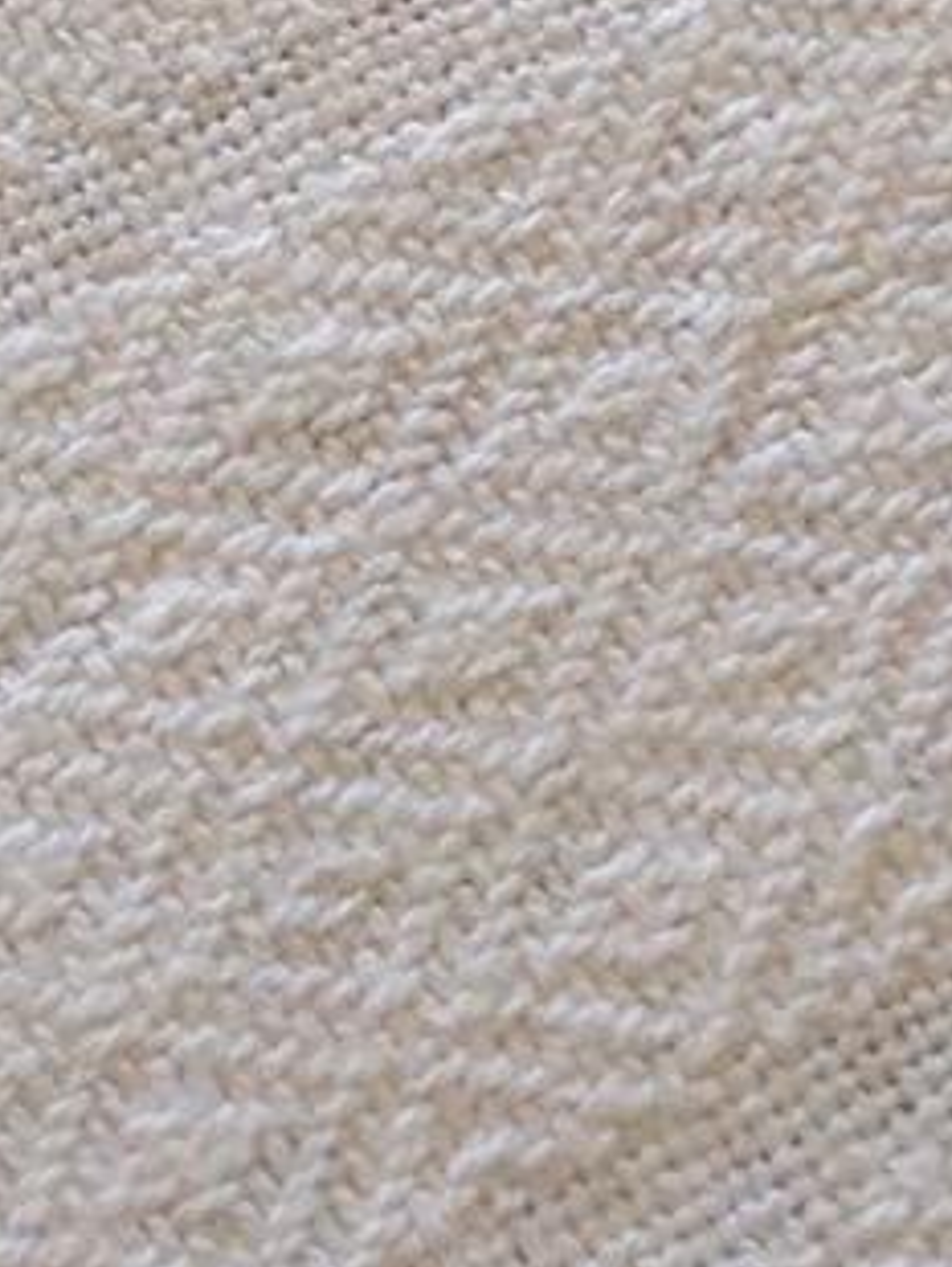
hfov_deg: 6.8
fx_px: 7983
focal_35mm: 218
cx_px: 576
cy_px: -168
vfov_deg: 9.0
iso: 64
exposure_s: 1/60
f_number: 2.4
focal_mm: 4.12
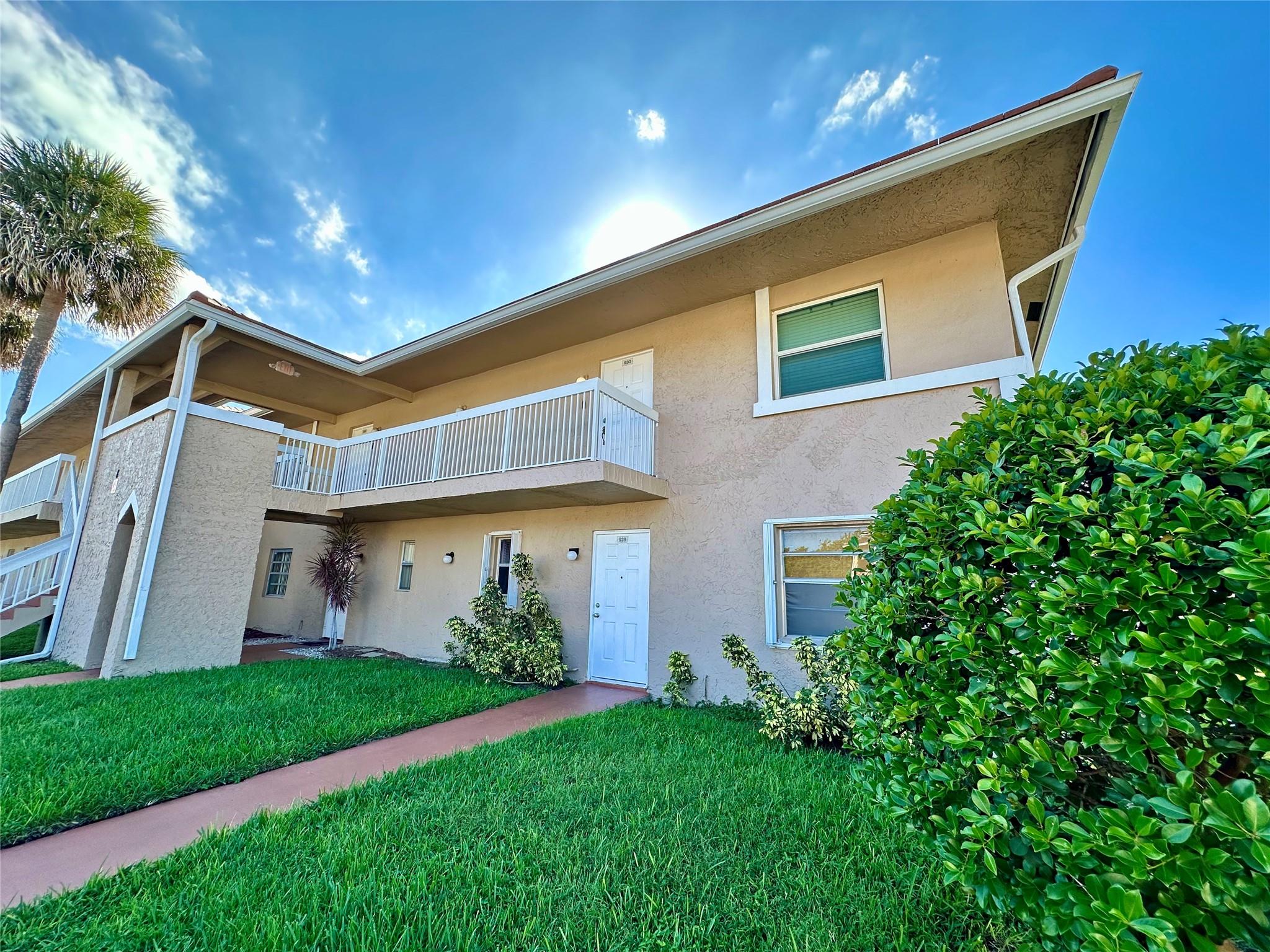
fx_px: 514
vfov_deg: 85.7
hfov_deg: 102.1
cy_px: 476
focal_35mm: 14
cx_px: 635
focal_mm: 2.22
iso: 40
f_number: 2.2
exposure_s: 1/483
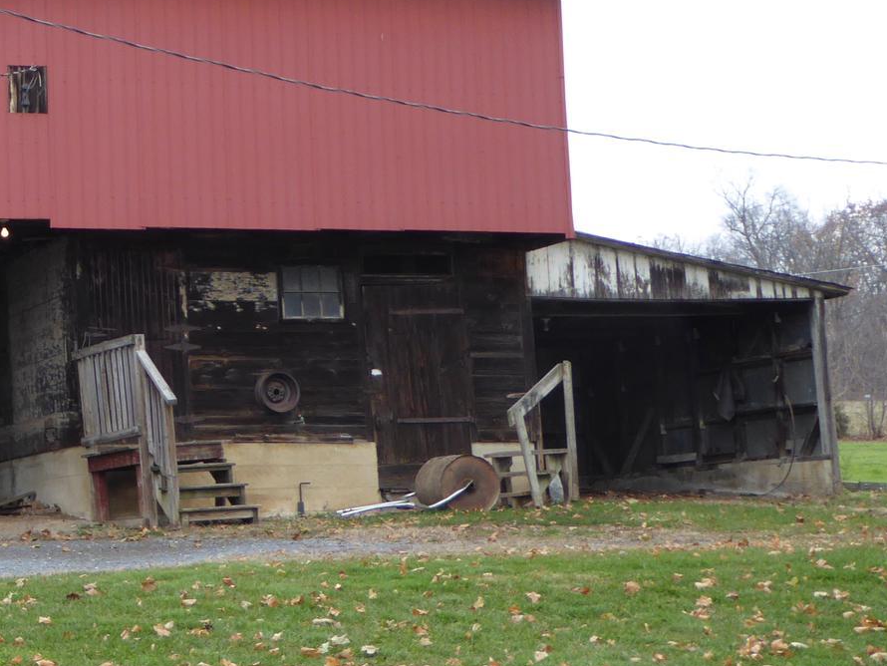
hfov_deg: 20.2
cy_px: 208
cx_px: -130
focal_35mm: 92
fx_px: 2358
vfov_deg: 16.0
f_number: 3.8
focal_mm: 7.2
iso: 100
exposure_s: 1/125
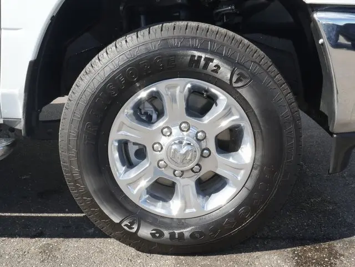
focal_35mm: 44
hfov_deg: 42.9
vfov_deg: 32.9
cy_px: 134
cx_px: 178
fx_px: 452
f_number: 20
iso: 400
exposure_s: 1/60
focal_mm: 22
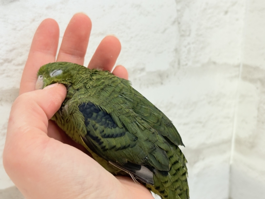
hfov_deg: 36.8
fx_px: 398
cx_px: 132
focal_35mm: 52
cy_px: 100
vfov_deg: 28.0
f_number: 1.6
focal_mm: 5.96
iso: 125
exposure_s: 1/100
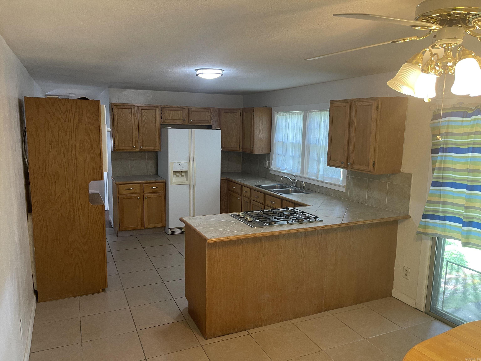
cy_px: 180
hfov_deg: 67.3
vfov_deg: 53.1
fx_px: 361
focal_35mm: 26
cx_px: 240
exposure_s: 1/60
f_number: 1.6
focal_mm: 5.1
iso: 160
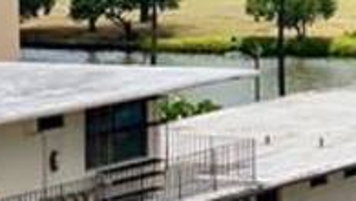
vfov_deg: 4.7
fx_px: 2437
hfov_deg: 7.9
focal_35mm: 258
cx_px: 786
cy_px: -138
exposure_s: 1/2179
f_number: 2
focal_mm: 6
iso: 20
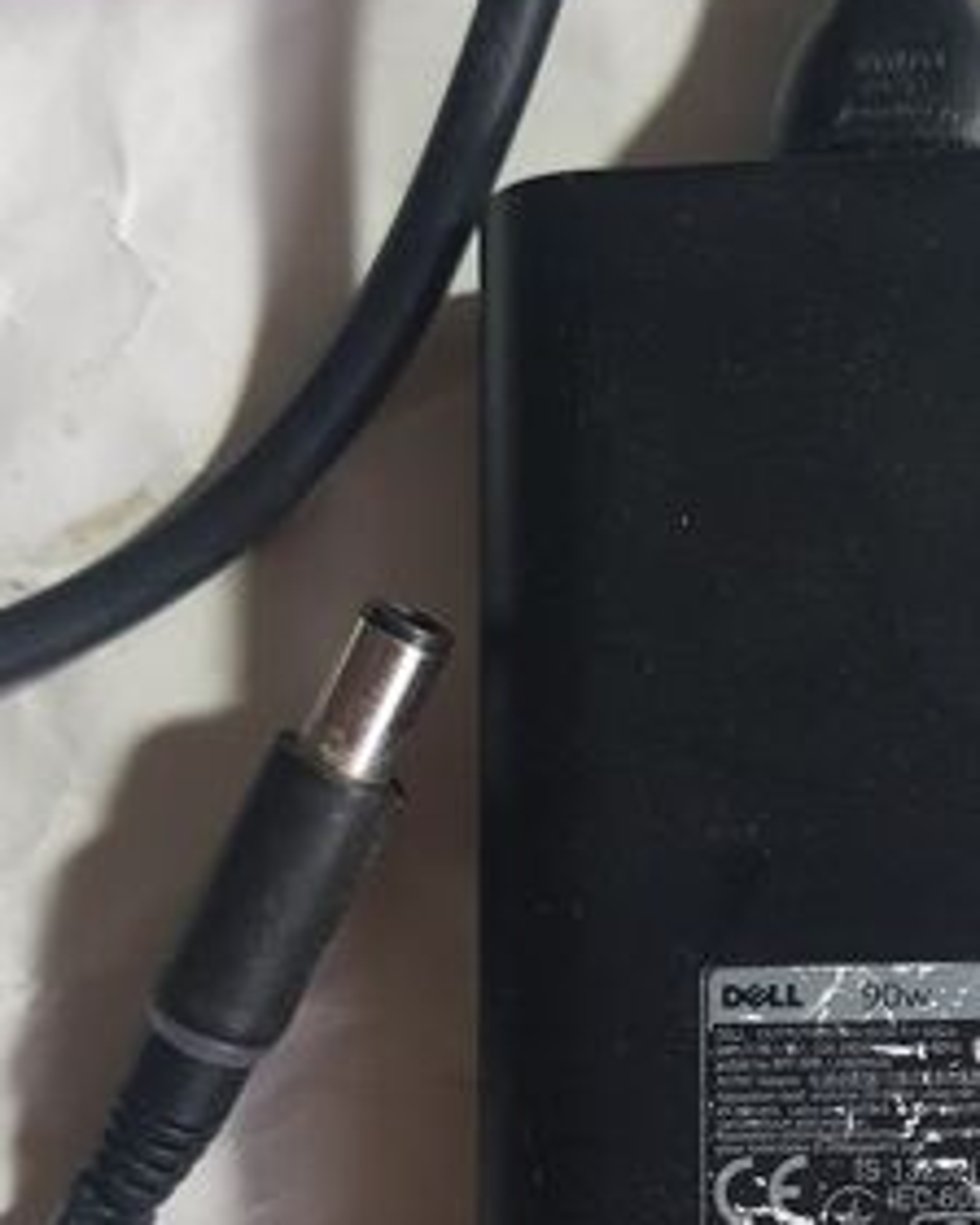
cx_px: 875
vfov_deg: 31.9
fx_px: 2103
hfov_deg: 25.5
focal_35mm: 58
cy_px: 919
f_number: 1.7
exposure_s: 1/17
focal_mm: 4.2
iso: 200
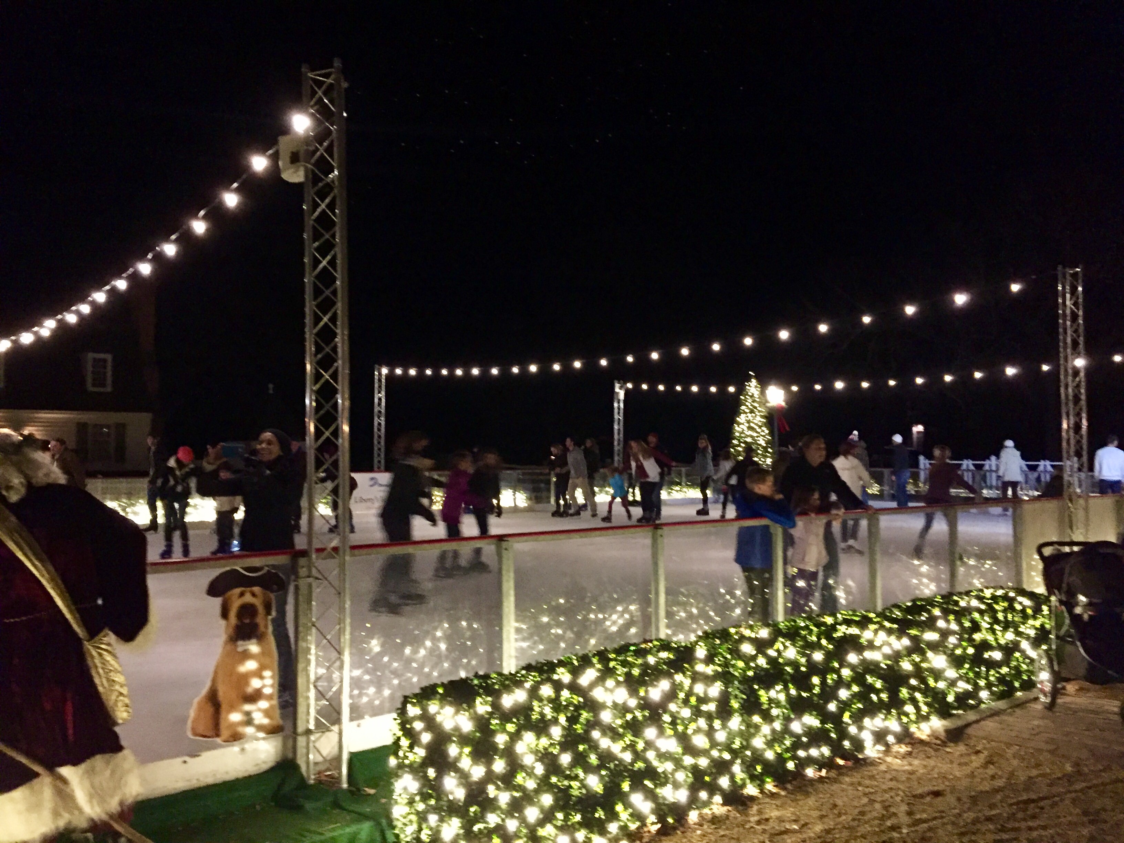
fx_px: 942
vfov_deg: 48.2
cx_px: 562
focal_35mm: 29
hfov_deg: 61.7
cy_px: 422
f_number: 2.2
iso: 400
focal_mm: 4.15
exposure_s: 1/15
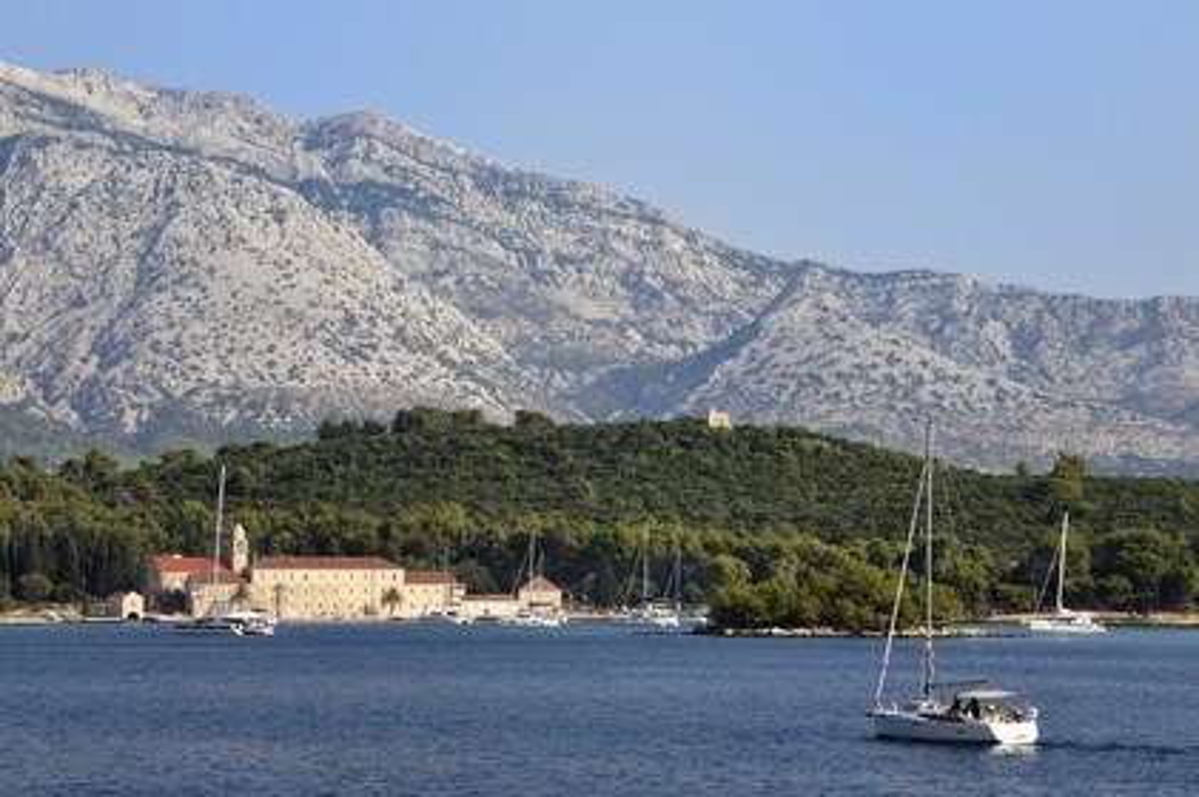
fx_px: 4326
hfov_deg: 15.8
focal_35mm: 130
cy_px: 398
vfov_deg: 10.5
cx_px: 600
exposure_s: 1/320
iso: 200
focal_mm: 130
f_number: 11
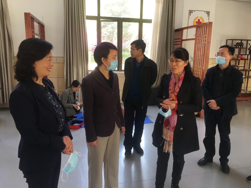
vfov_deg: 48.2
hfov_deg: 61.7
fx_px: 210
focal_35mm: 29
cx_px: 126
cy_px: 94
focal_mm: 4.15
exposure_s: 1/33
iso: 32
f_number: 2.2
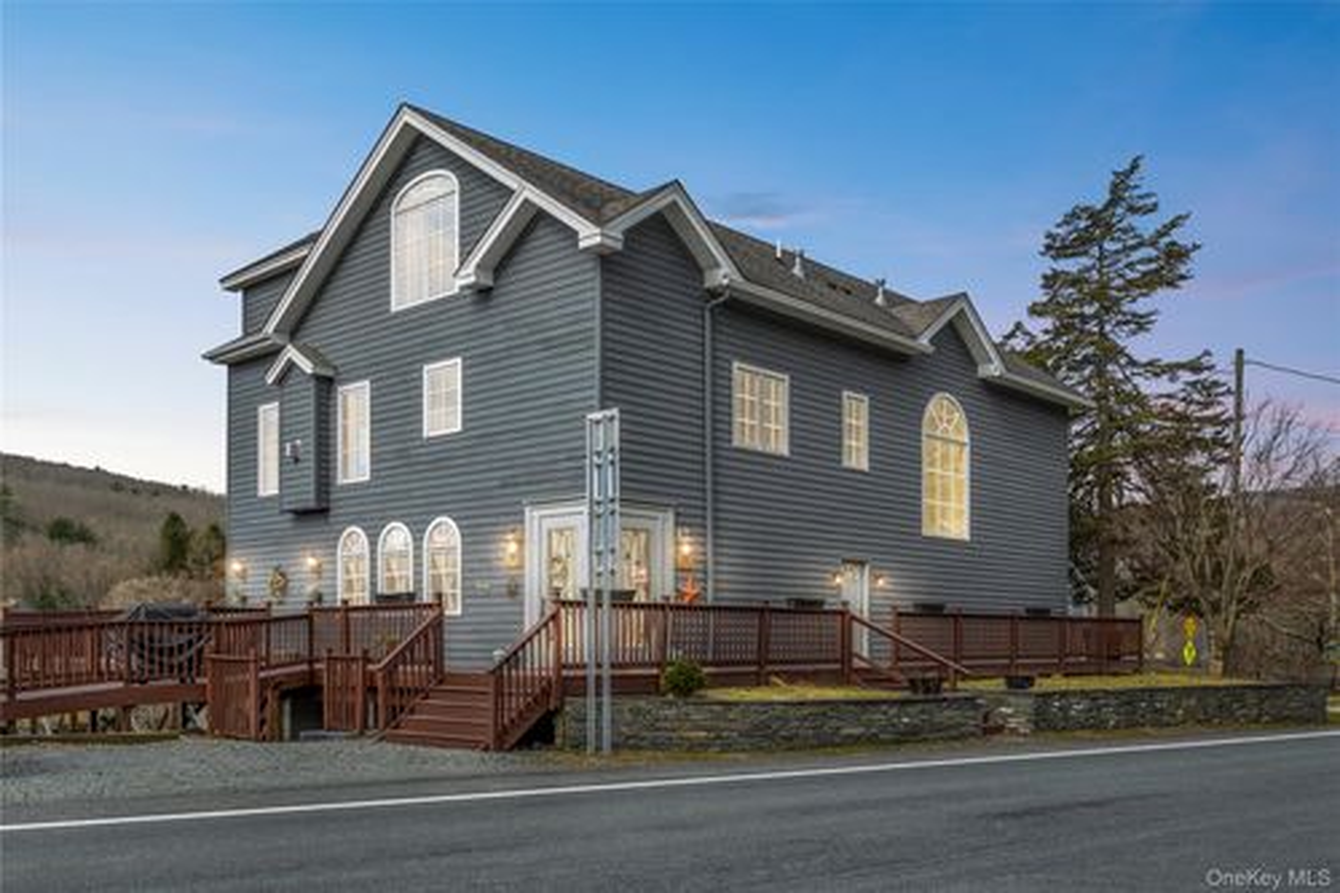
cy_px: 446
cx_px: 670
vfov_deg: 43.6
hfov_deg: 61.9
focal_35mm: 30
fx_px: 1116
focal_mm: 30
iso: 320
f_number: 8
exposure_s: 1/125
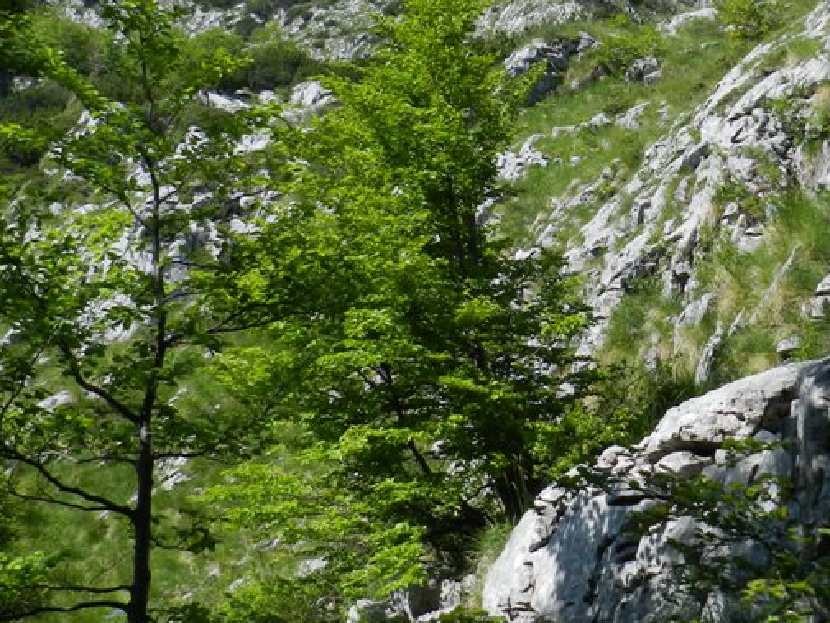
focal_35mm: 77
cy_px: 153
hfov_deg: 25.3
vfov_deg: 19.0
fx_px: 1847
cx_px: 519
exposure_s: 1/1000
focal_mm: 6.7
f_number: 4
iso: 160
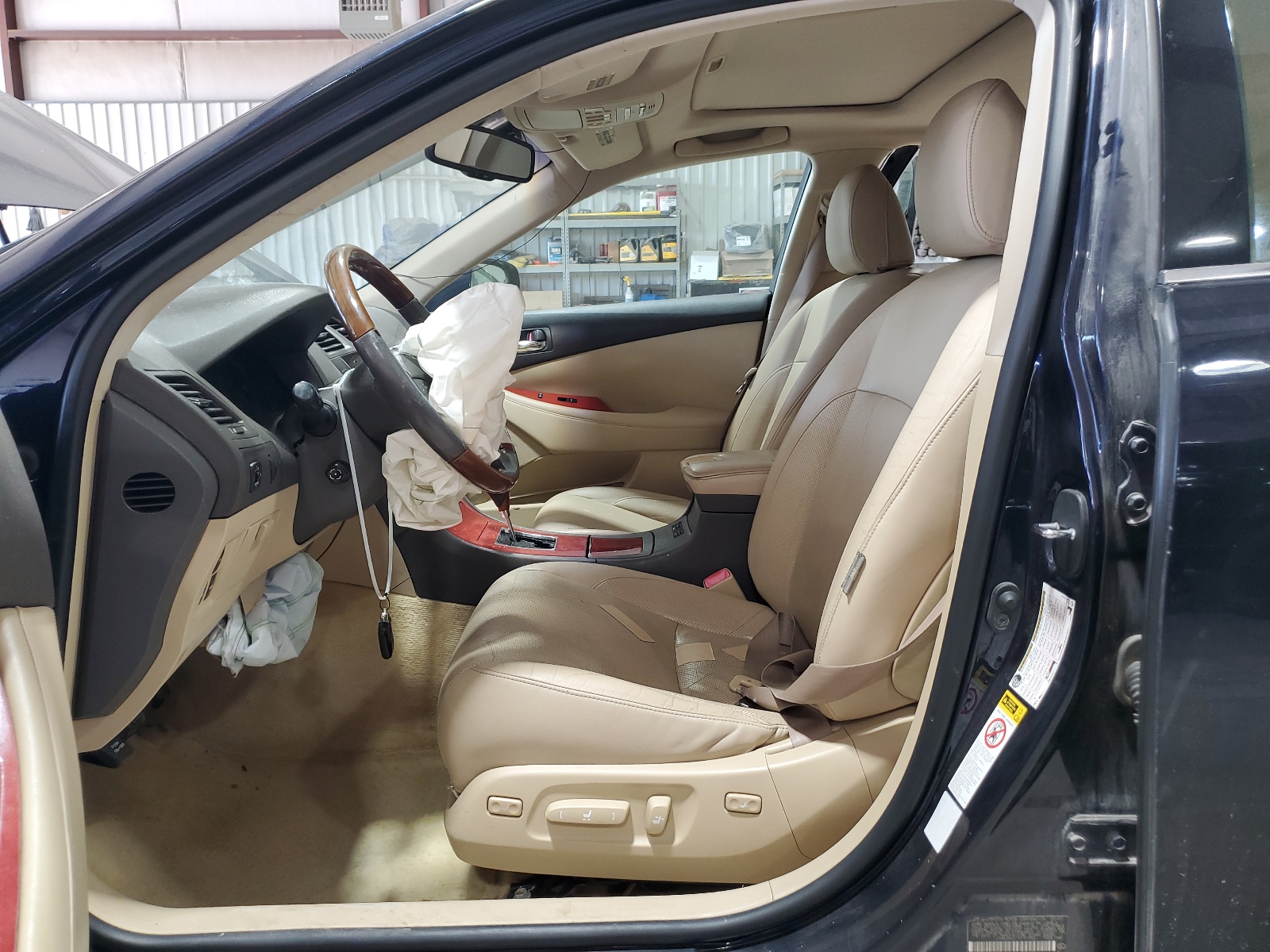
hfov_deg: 67.3
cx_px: 635
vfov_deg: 53.1
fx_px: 954
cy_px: 476
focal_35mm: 26
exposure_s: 1/60.2
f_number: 1.5
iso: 58
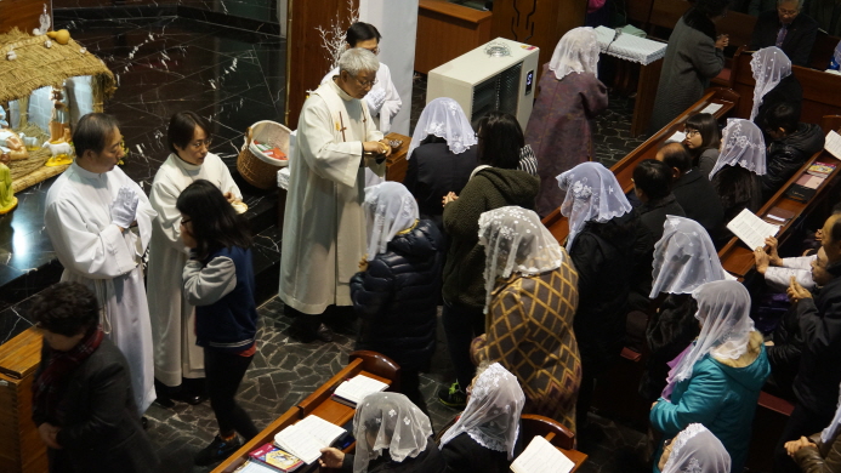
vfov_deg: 22.2
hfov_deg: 38.5
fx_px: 1204
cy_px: 238
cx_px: 420
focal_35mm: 54
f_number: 4.5
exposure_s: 1/60
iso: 1250
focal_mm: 34
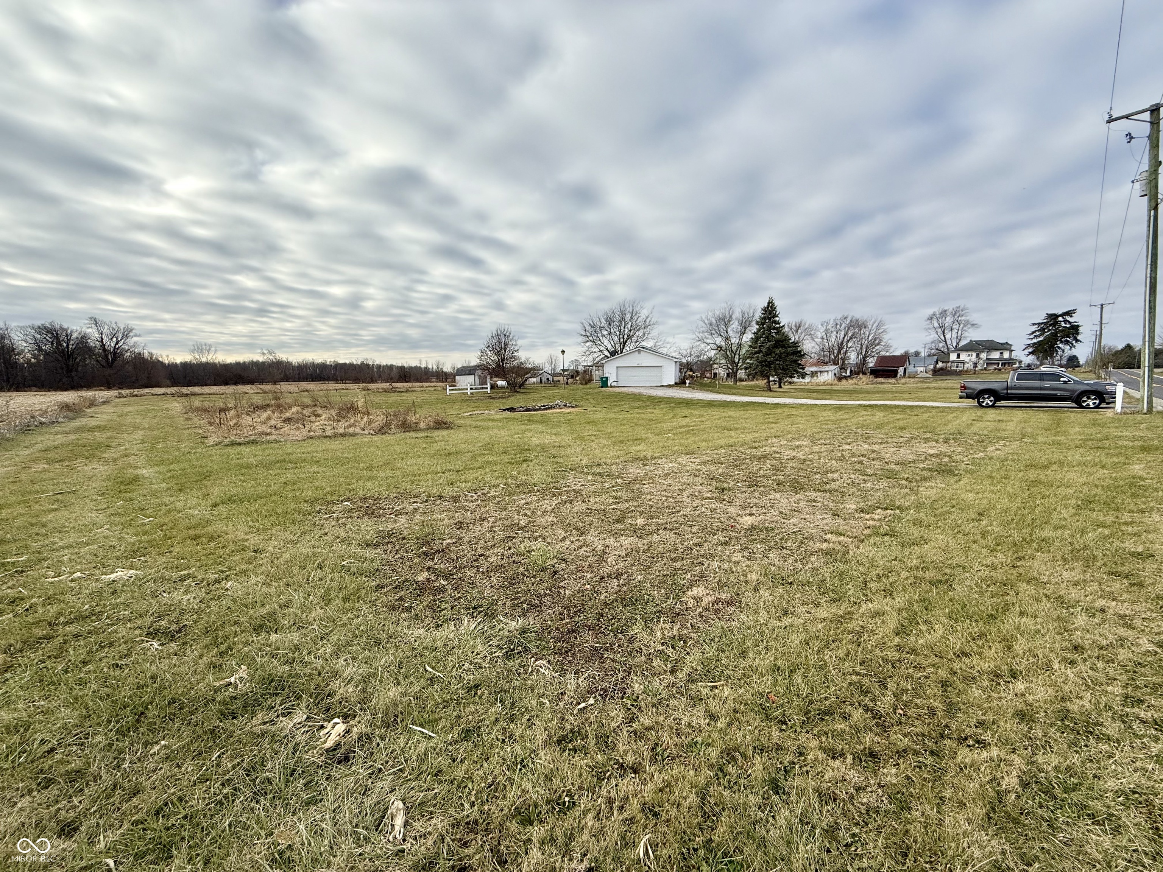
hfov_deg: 102.1
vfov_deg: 85.7
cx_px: 582
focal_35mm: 14
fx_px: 470
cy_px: 436
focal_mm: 2.22
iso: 50
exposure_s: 1/1339
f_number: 2.2
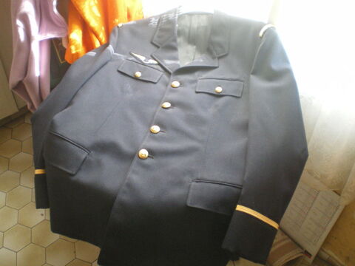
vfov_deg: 37.7
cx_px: 178
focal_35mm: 38
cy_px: 133
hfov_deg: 49.0
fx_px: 390
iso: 400
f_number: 3.1
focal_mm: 6.3
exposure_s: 1/40
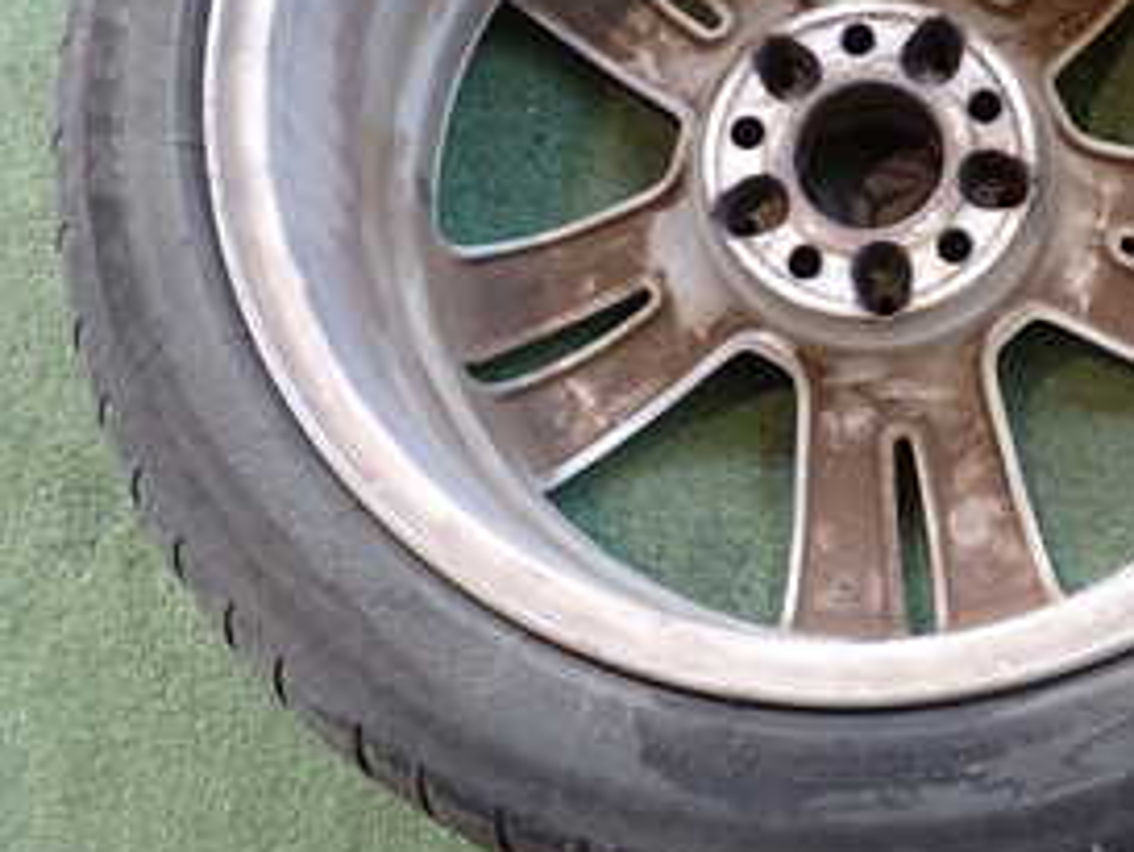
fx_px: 2163
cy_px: 183
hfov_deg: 29.0
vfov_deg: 22.0
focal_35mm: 66
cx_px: 810
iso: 200
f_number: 2.3
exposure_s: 1/50
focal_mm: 5.4
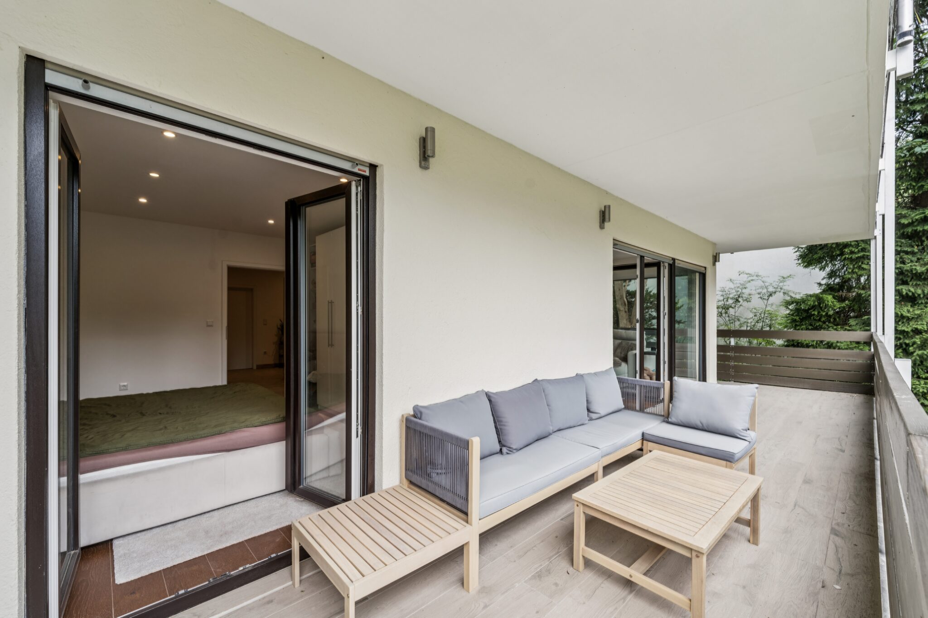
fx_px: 361
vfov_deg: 81.2
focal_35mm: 14
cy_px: 309
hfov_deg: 104.3
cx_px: 464
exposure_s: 1/50
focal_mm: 14
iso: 100
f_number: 8
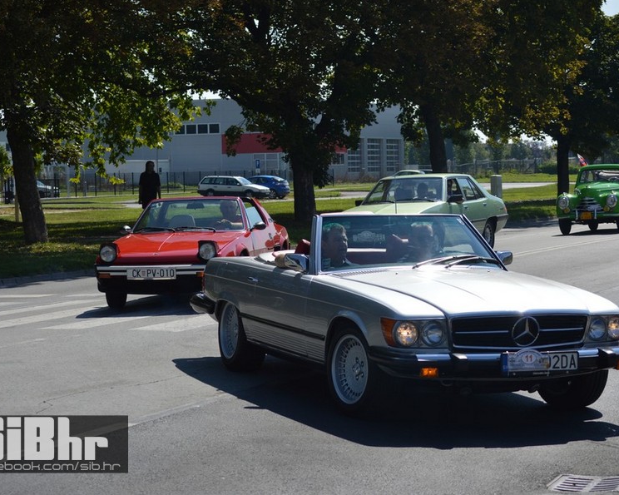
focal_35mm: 94
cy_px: 248
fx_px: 1714
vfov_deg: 16.4
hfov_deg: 20.5
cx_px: 322
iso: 100
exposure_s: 1/800
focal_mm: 55
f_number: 5.6
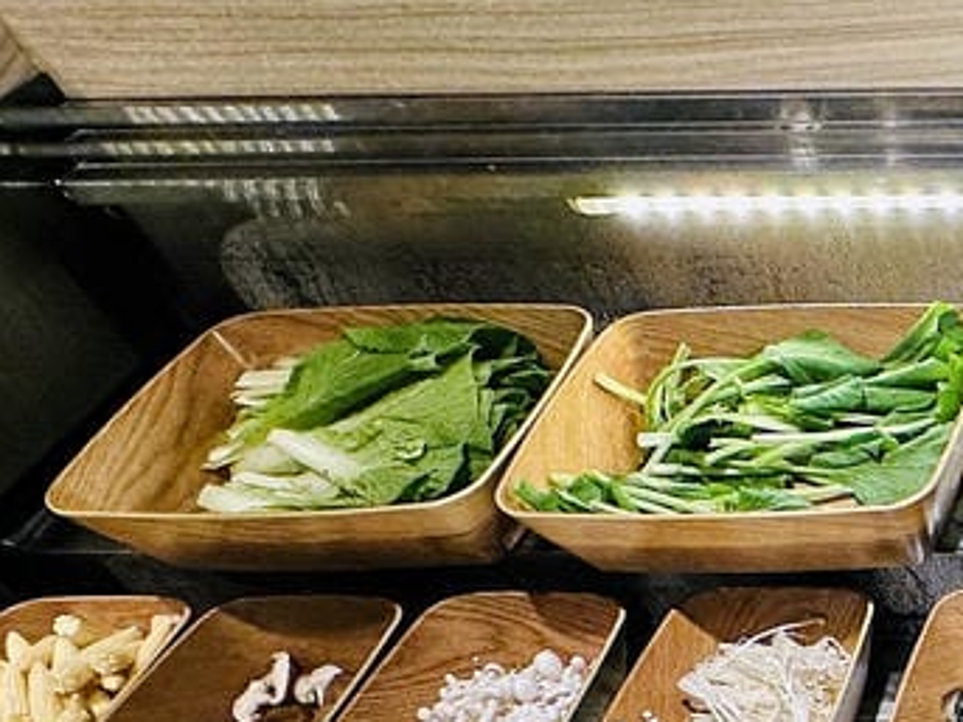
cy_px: 742
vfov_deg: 27.7
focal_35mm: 49
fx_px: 1363
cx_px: 1412
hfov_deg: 27.8
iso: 80
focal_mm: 2.22
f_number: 2.2
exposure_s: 1/120
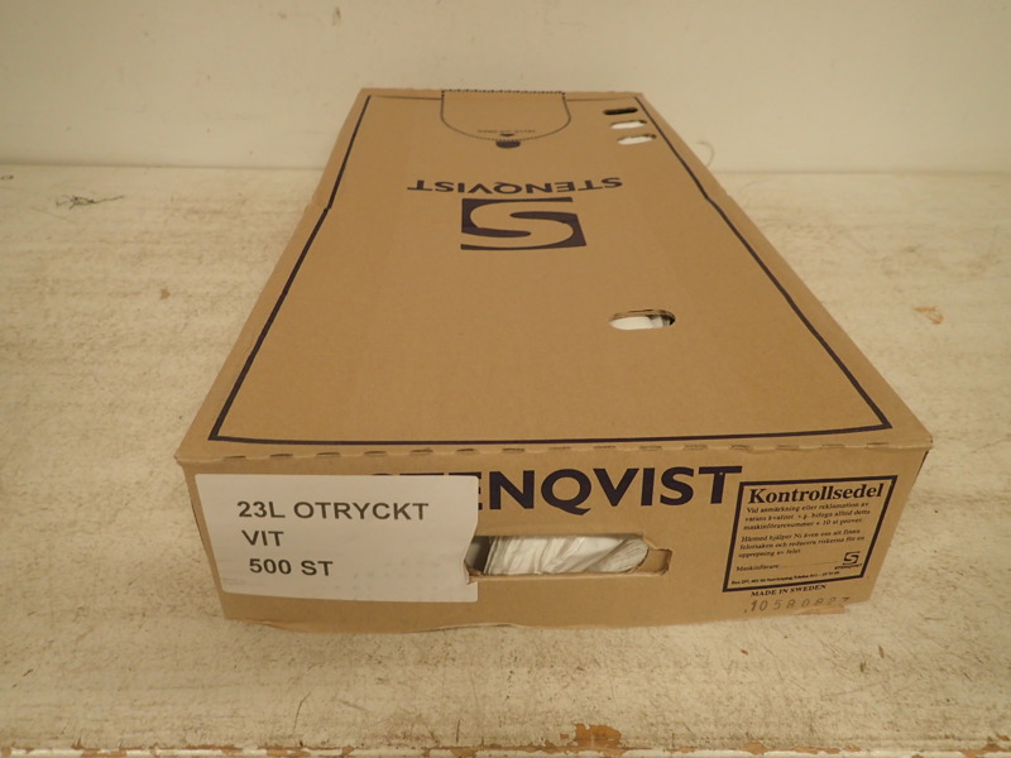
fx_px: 730
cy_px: 379
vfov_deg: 54.9
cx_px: 506
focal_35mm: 25
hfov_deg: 69.4
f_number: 2
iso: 200
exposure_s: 1/30
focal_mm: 4.5
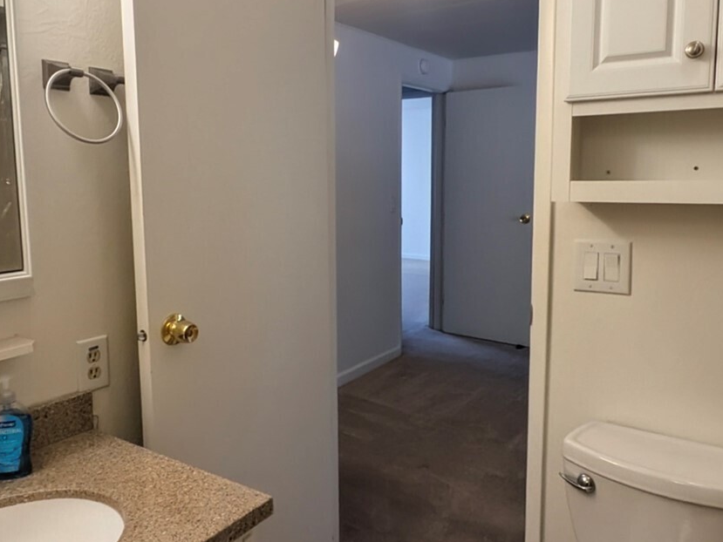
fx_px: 564
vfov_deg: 51.0
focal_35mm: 27
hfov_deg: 65.3
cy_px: 212
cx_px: 355
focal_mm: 1.83
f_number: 2.2
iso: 66
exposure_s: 1/120
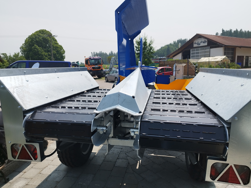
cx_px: 126
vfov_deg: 56.8
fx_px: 174
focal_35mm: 24
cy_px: 94
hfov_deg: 71.6
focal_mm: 5.89
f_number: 1.89
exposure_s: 1/1073
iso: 50
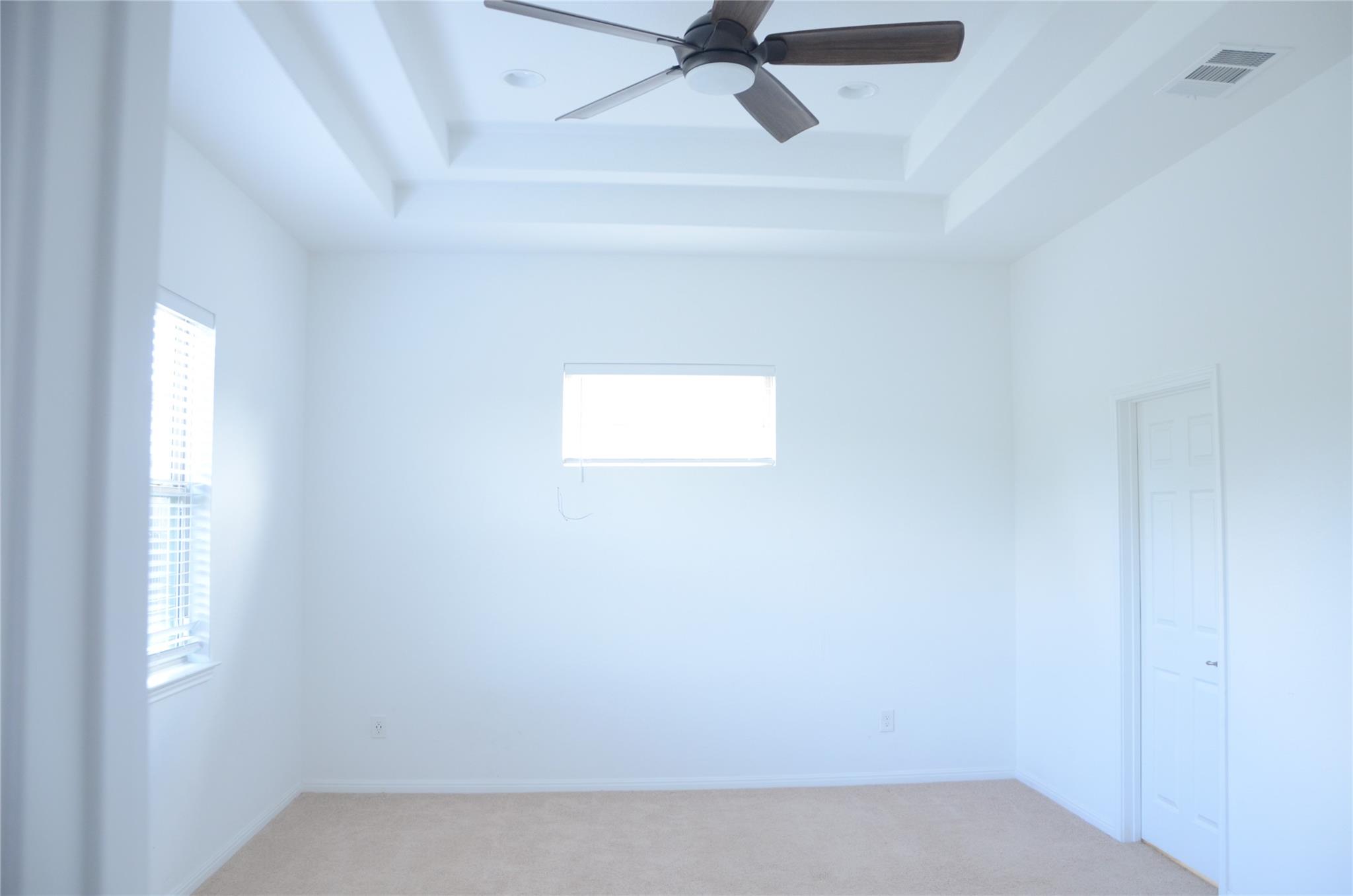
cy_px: 448
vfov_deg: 47.7
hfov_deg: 67.5
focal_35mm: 27
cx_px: 676
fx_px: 1013
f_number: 3.5
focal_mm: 18
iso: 800
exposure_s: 1/50
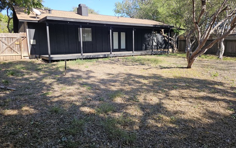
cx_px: 121
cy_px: 68
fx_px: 161
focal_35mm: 25
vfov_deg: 49.2
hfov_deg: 72.5
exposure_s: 1/480
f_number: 1.8
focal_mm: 5.4
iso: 25
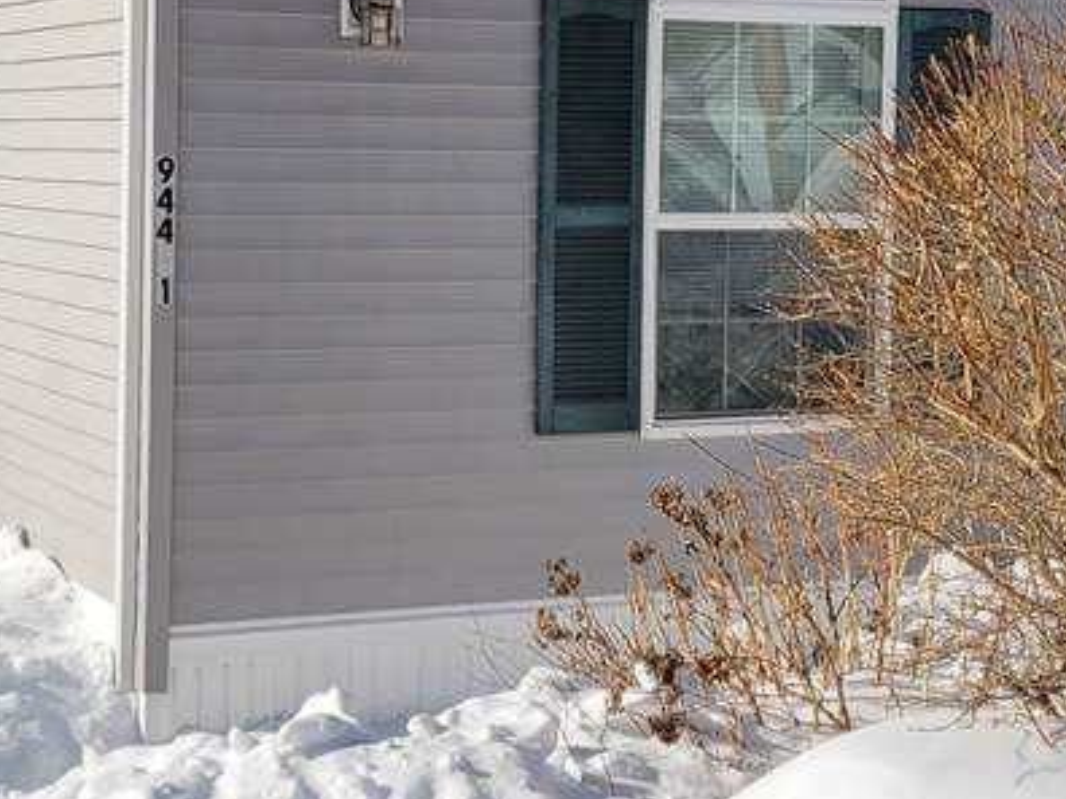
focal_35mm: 84
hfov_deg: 23.3
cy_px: 344
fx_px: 2587
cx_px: 495
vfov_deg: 17.6
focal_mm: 5.4
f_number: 1.8
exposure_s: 1/4199
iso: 40
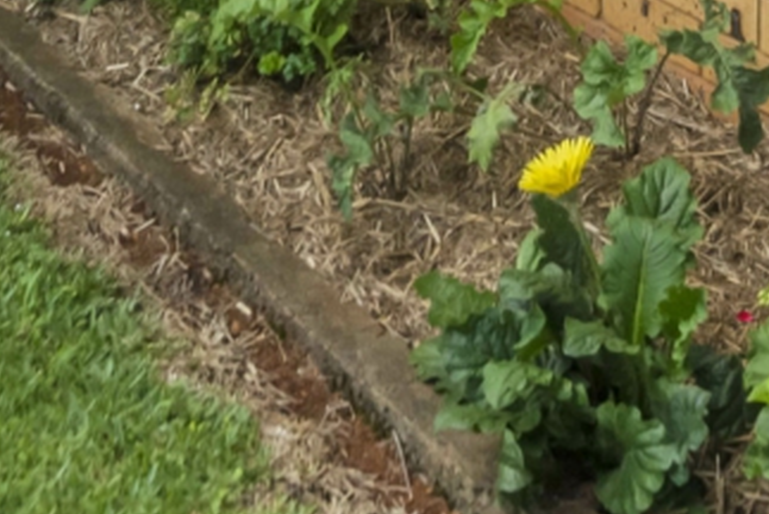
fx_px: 2159
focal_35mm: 101
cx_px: 443
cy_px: -905
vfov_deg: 10.6
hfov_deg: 20.2
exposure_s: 1/1000
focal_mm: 17
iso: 800
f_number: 8
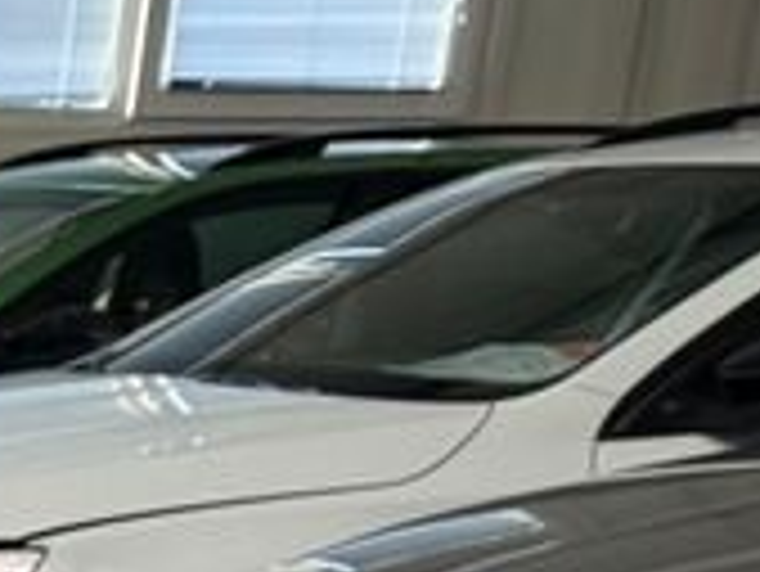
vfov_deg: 9.4
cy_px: 1225
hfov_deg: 10.1
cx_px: -1507
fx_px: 3186
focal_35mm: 145
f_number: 1.78
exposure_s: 1/121
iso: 160
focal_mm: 6.76
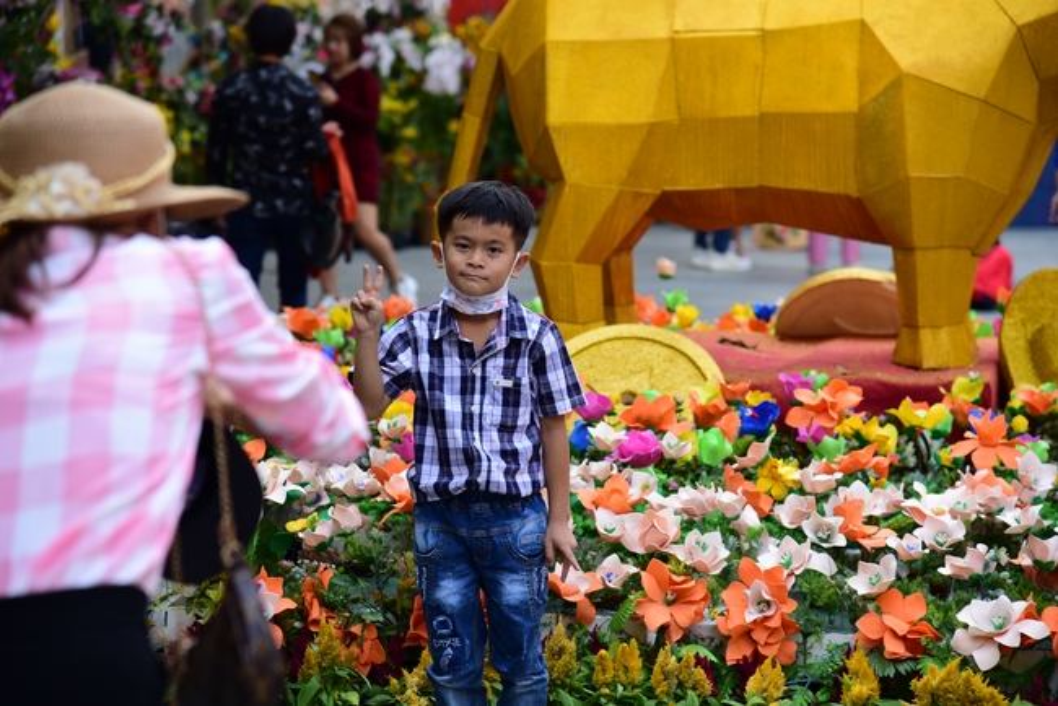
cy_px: 353
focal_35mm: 120
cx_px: 529
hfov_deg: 17.1
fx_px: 3528
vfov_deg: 11.4
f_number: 4.5
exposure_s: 1/125
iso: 160
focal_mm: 120
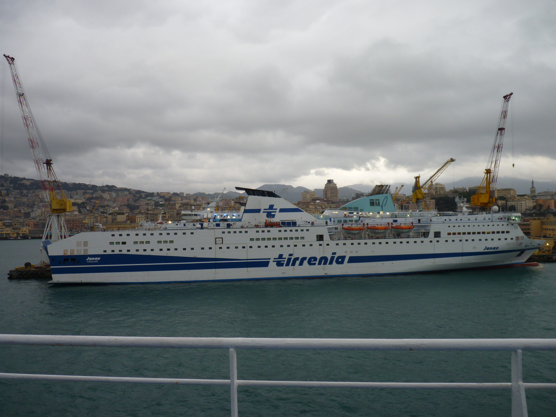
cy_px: 208
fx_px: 434
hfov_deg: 65.3
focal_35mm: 27
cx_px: 278
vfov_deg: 51.4
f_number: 2.8
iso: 80
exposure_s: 1/60
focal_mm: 4.8
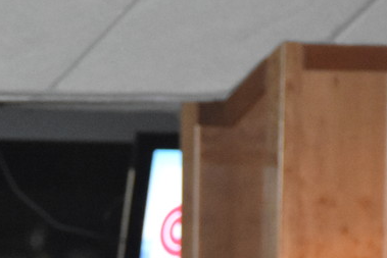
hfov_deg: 4.1
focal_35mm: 499
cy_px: 375
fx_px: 5363
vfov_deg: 2.8
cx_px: 84
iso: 5600
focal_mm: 95
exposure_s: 1/60
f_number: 5.3
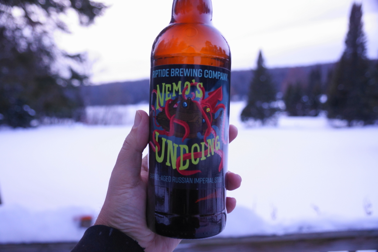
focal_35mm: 33
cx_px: 189
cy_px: 126
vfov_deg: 39.9
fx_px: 346
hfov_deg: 57.2
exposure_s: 1/3
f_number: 3.5
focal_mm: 22
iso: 400
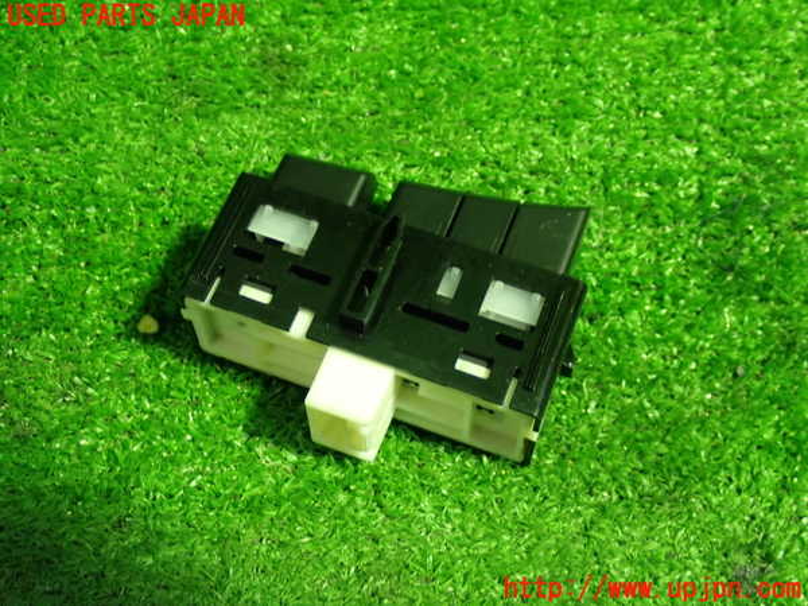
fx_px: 1167
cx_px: 404
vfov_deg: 29.1
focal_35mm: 50
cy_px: 303
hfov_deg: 38.2
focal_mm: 9.01
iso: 800
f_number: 3.2
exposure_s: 1/30
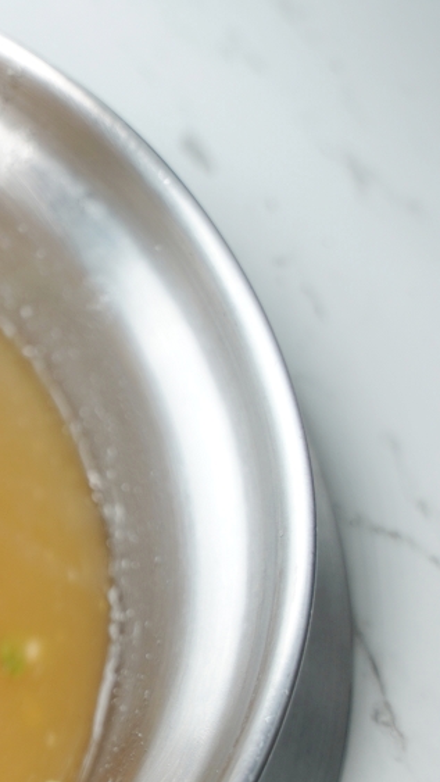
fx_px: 1803
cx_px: -358
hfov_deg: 12.6
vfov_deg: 24.4
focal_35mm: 87
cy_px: 508
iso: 200
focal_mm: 39
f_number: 4
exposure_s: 1/60
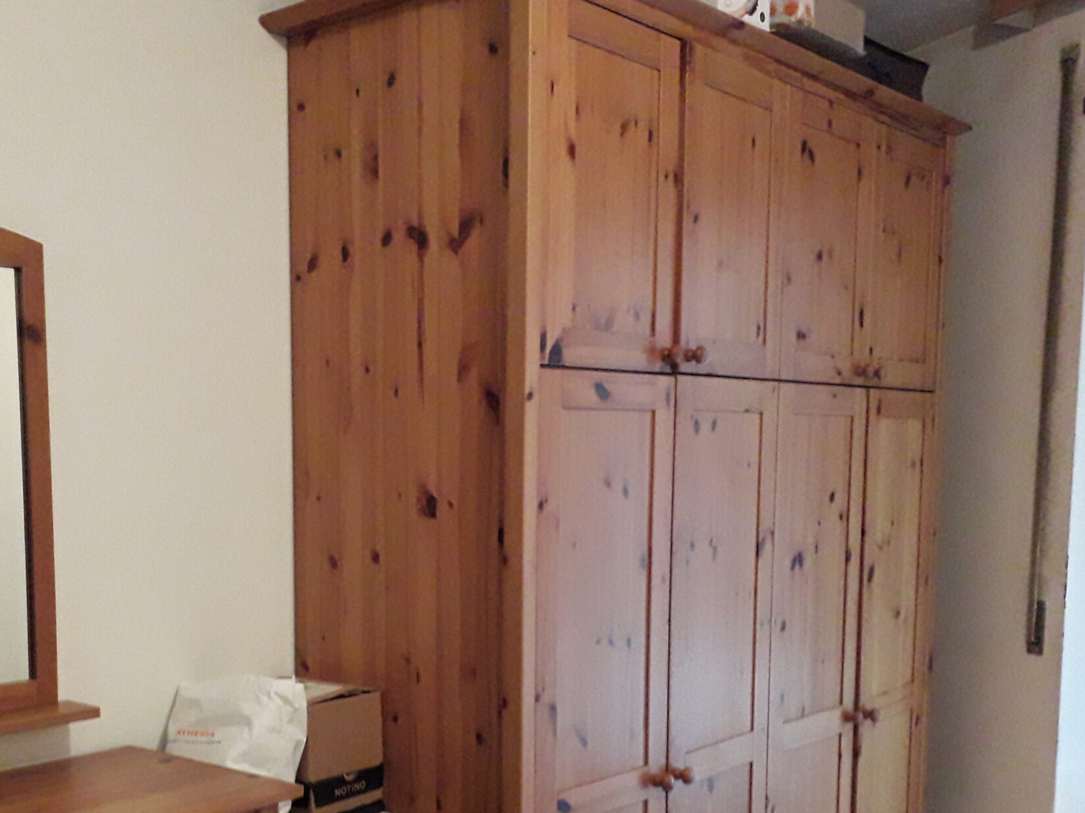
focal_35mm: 42
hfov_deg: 44.2
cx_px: 368
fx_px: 1316
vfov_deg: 33.6
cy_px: 613
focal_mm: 3.6
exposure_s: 1/25
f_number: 1.9
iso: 400
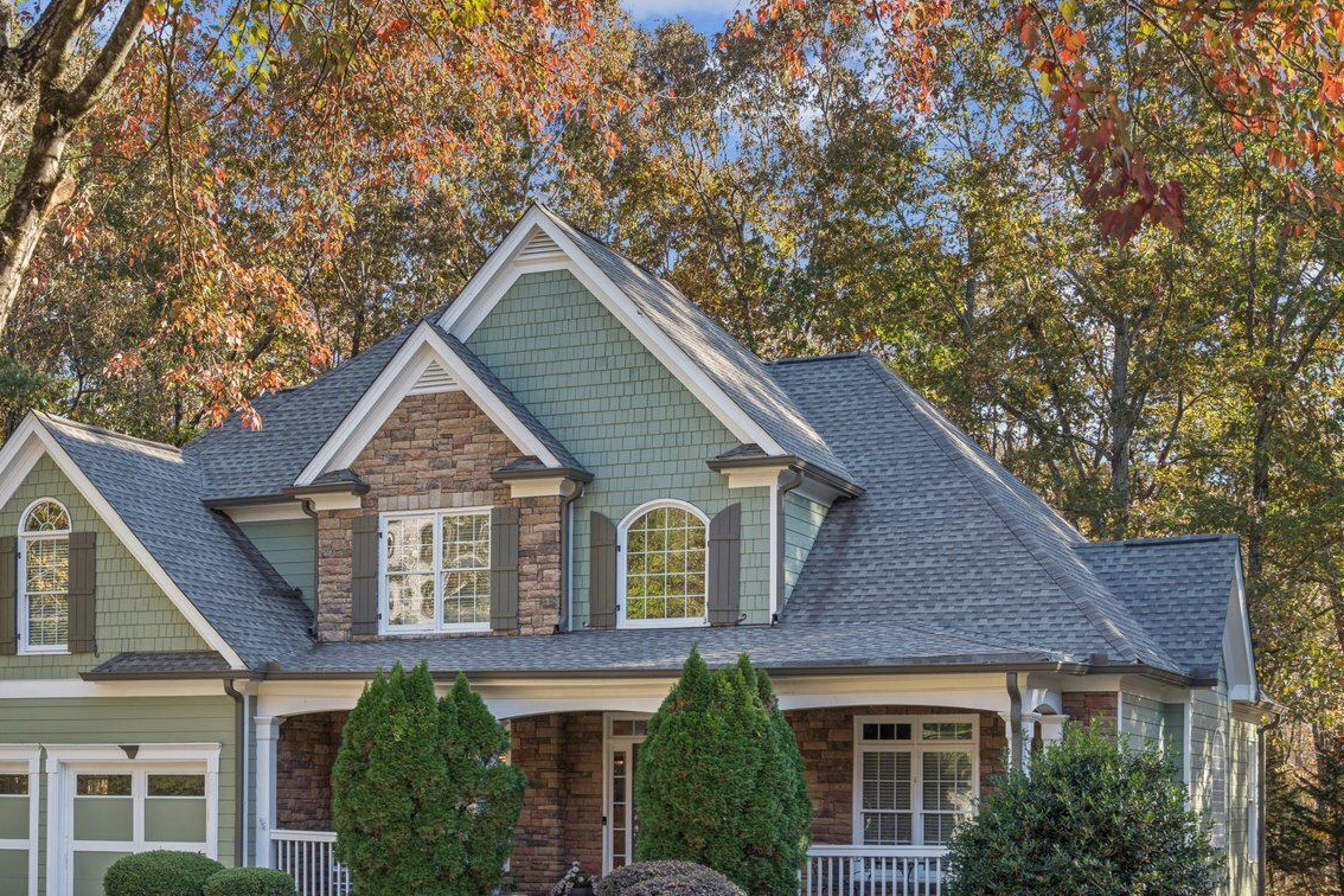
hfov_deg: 35.5
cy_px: 594
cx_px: 544
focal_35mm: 56
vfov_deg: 24.1
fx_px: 2091
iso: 100
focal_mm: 31
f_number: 6.3
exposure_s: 1/100
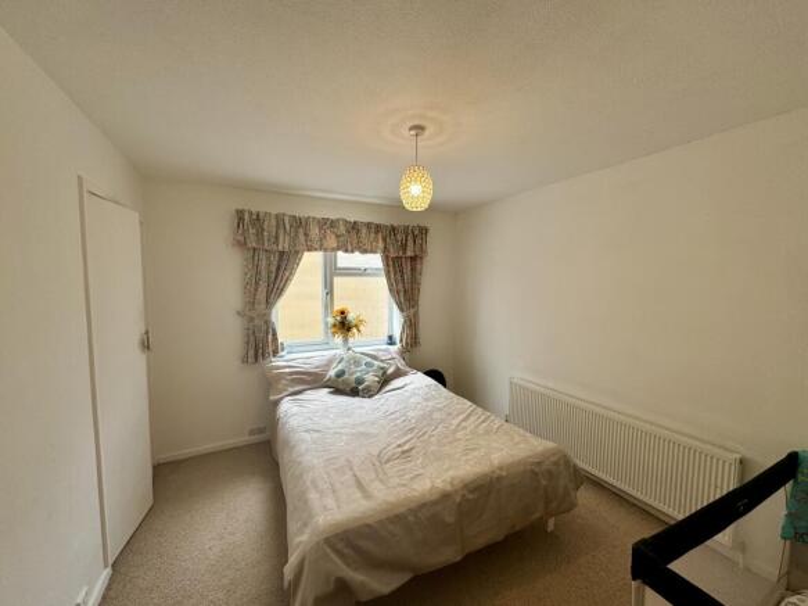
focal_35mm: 14
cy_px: 303
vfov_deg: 85.7
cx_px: 404
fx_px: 327
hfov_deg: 102.1
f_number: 2.2
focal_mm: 2.22
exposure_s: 1/99
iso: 50
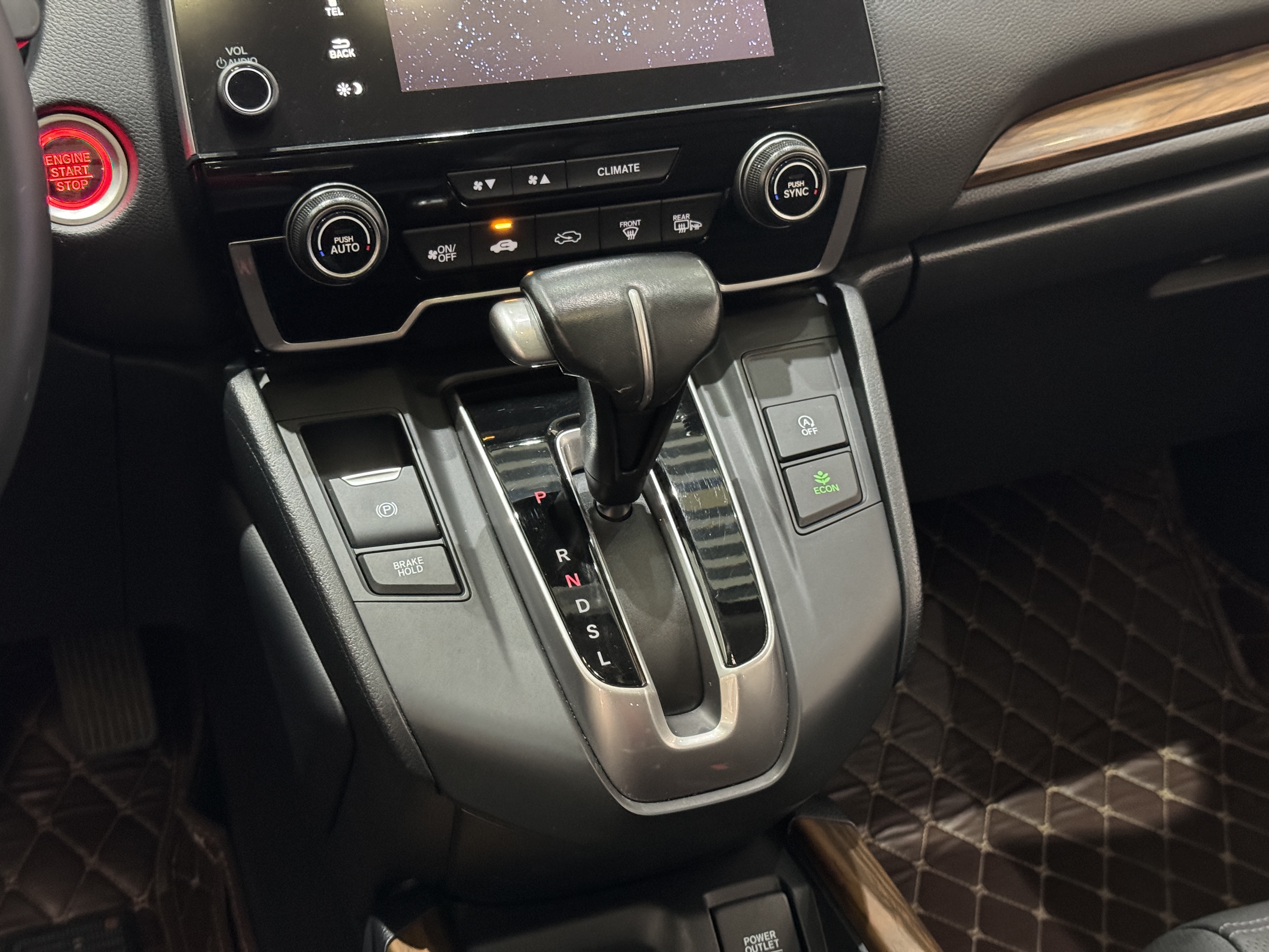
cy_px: 476
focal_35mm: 48
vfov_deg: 30.3
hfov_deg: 39.7
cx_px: 634
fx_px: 1760
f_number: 1.78
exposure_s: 1/25
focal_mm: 6.86
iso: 640
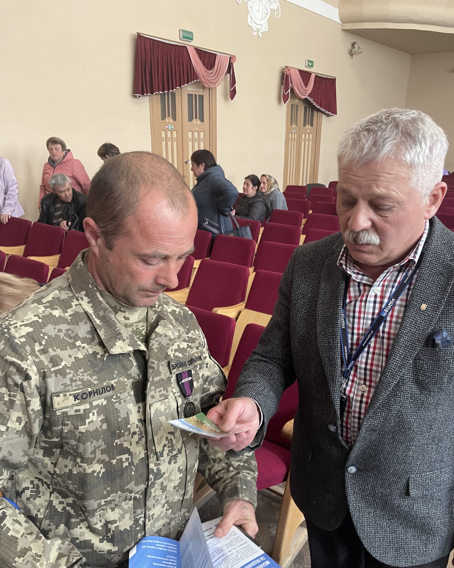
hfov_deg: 51.5
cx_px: 235
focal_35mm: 28
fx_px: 470
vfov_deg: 62.1
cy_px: 312
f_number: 1.6
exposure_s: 1/60
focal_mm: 4.2
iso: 200
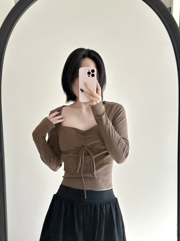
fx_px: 333
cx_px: 90
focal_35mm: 48
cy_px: 120
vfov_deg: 39.7
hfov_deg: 30.3
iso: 80
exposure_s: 1/172
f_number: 1.78
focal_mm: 6.86
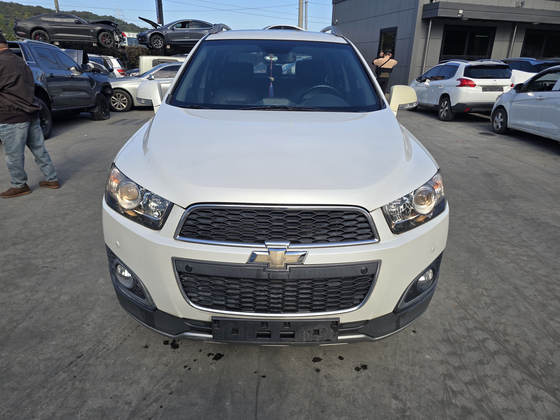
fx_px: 372
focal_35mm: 23
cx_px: 280
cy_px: 210
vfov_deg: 58.9
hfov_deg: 73.9
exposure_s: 1/418
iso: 12
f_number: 1.7
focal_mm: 6.3
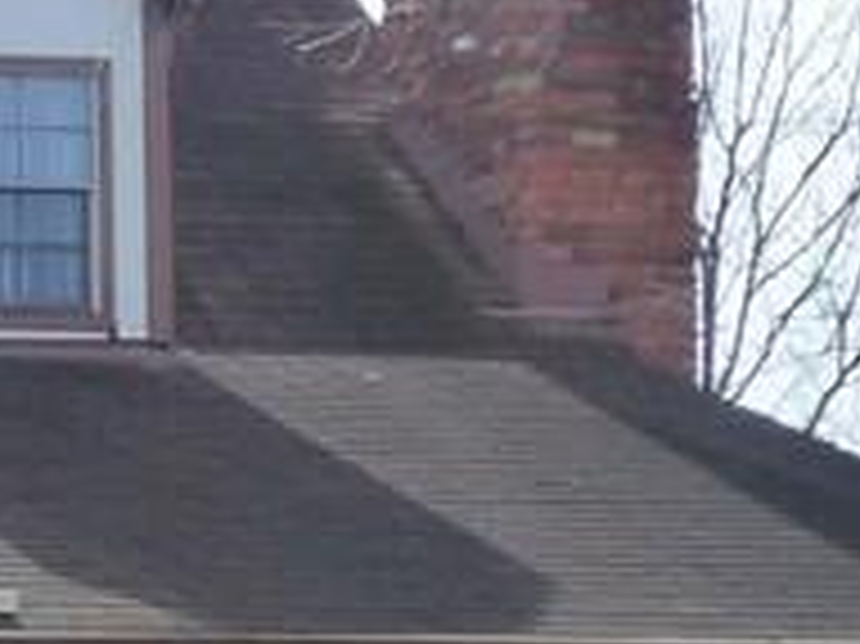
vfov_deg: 7.6
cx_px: -869
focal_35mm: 193
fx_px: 4792
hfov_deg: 9.6
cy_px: 680
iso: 160
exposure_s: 1/800
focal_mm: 6.3
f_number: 3.8
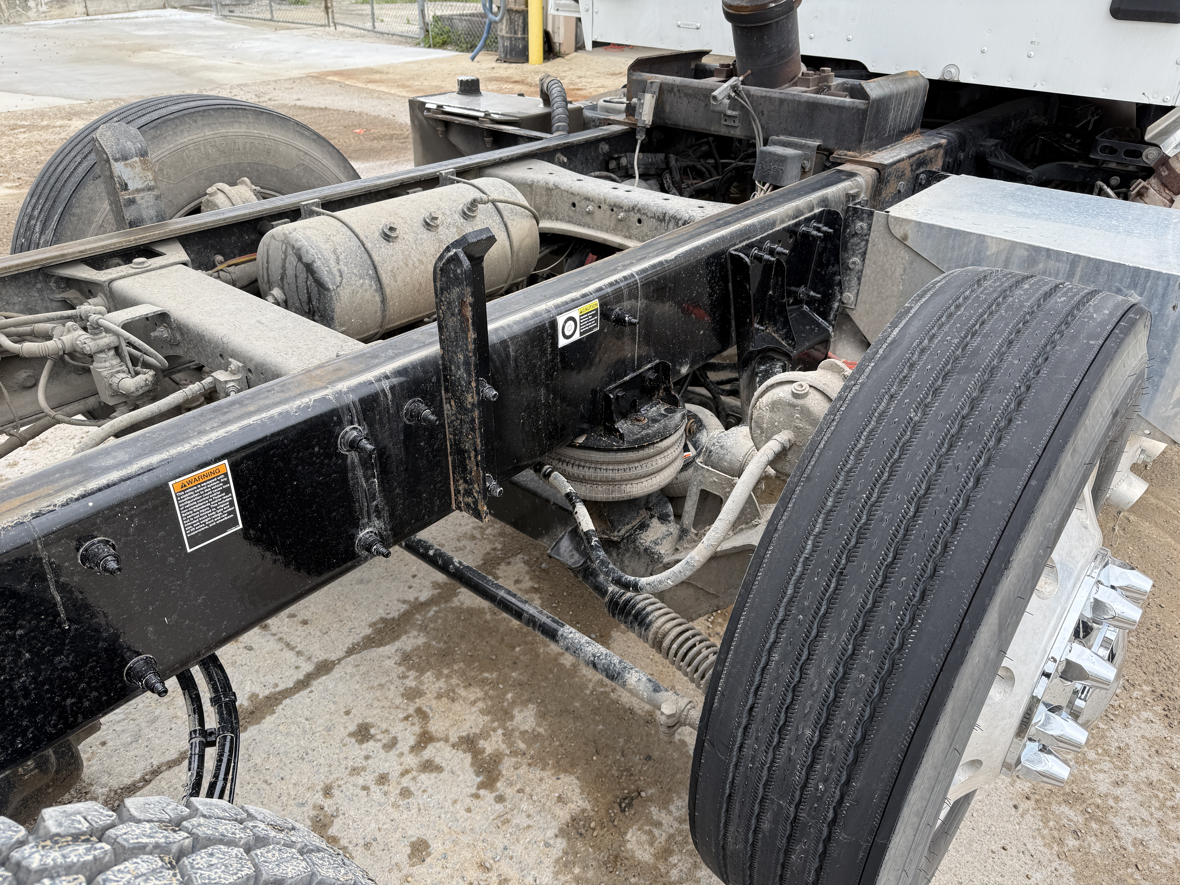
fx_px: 818
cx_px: 590
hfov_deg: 71.6
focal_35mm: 24
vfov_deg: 56.8
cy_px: 442
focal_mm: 6.76
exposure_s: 1/504
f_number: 1.78
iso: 80
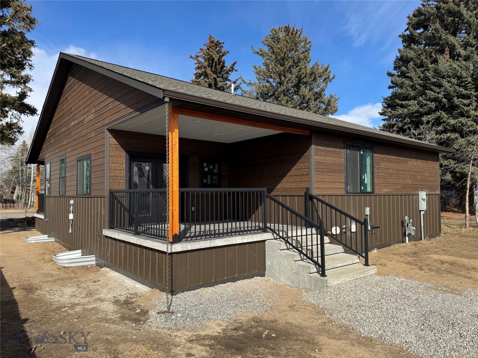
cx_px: 239
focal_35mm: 24
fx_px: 331
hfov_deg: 71.6
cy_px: 179
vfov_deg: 56.8
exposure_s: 1/3096
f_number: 1.78
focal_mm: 6.76
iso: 80
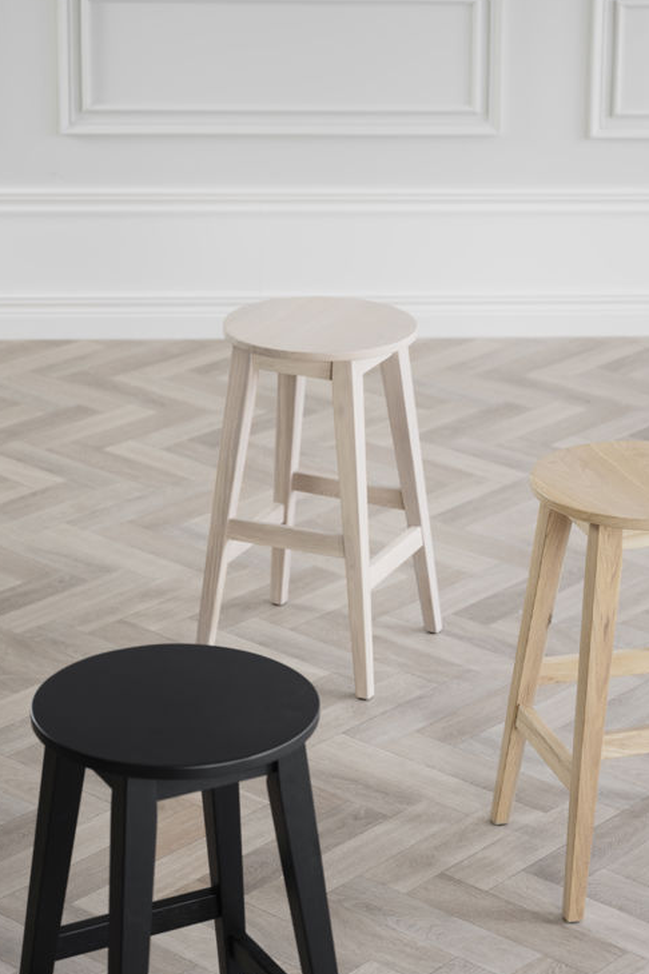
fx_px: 2490
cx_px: 387
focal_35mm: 92
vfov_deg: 22.1
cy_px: 460
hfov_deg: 14.8
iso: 100
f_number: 4
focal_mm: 70
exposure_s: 1/3
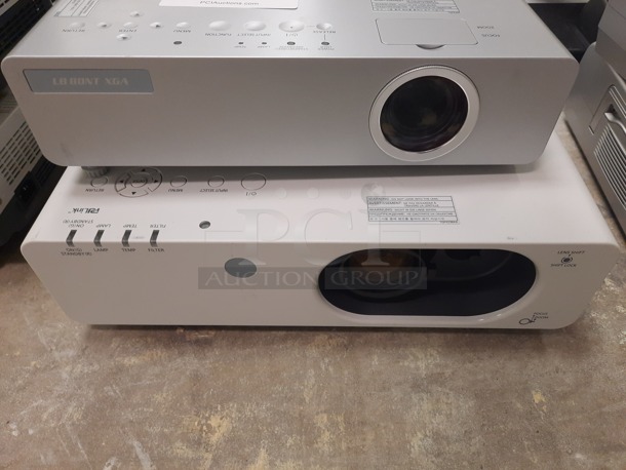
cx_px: 313
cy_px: 235
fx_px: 452
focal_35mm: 25
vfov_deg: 54.9
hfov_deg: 69.4
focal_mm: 4.6
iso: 250
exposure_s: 1/60
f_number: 2
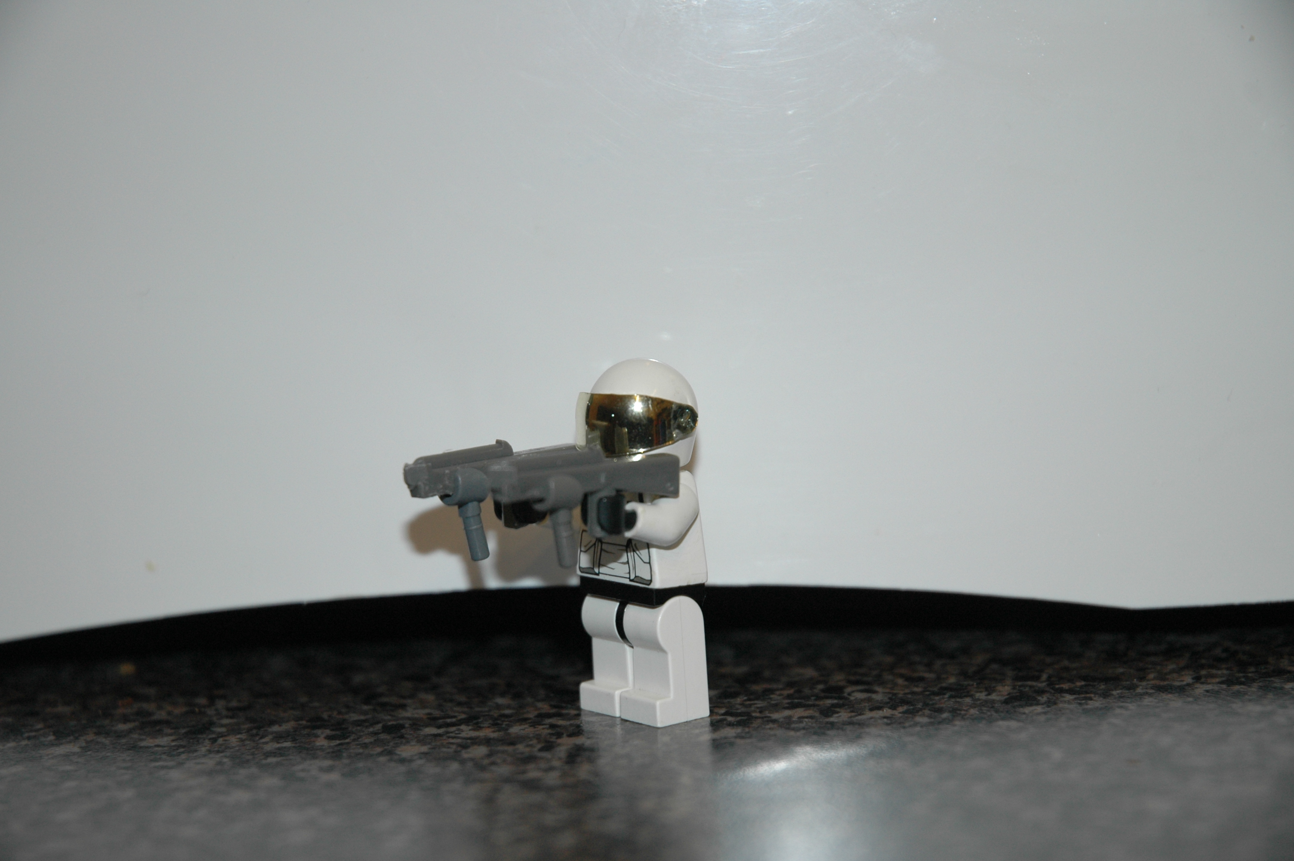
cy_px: 430
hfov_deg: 19.5
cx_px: 647
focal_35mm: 105
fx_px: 3771
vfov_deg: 13.0
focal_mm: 70
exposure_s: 1/60
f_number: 4.5
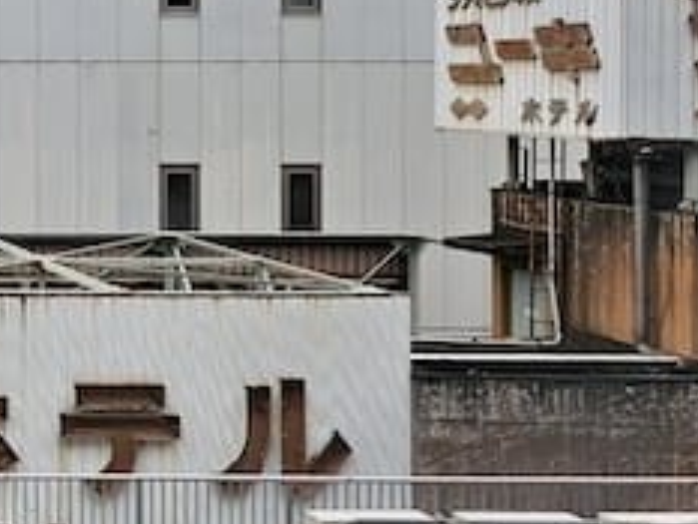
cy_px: 90
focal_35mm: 79
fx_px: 1594
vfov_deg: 18.5
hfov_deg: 20.7
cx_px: -380
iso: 10
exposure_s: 1/294
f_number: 1.7
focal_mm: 6.3
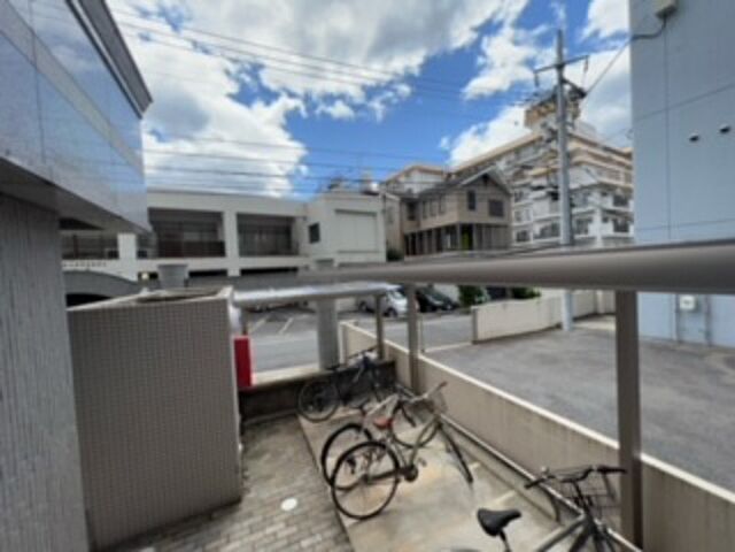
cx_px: 368
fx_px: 276
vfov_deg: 89.9
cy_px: 276
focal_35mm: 13
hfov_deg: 106.2
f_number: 1.8
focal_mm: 1.57
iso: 32
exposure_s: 1/1054
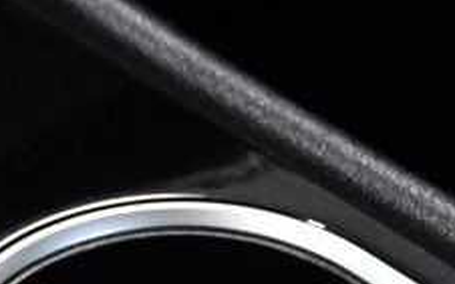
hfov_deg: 7.9
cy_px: 423
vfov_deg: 4.9
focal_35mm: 263
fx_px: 3260
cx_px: -155
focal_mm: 38
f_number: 6.3
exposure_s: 1/160
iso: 2500
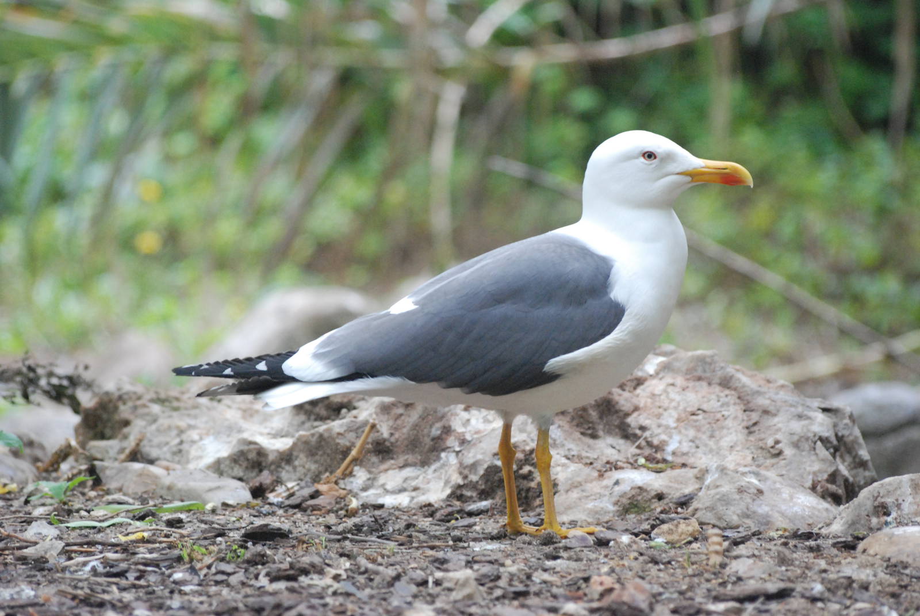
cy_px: 308
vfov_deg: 5.4
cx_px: 460
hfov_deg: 8.1
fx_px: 6524
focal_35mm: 255
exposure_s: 1/160
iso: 1600
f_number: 4.5
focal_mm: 170
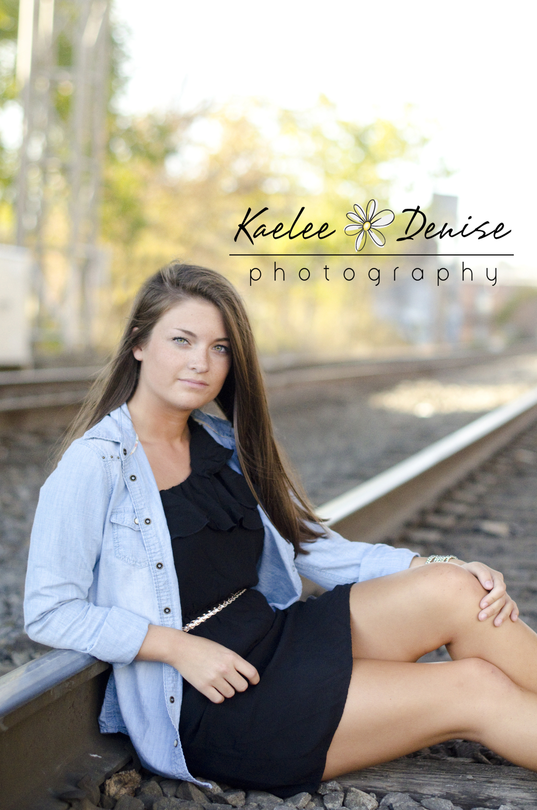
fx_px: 1686
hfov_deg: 18.1
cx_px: 268
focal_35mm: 75
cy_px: 405
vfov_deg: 27.0
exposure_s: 1/8000
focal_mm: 50
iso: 1600
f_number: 2
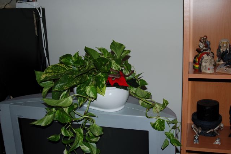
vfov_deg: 31.8
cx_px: 116
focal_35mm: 42
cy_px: 77
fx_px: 269
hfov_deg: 46.5
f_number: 5.6
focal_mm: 28
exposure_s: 1/125
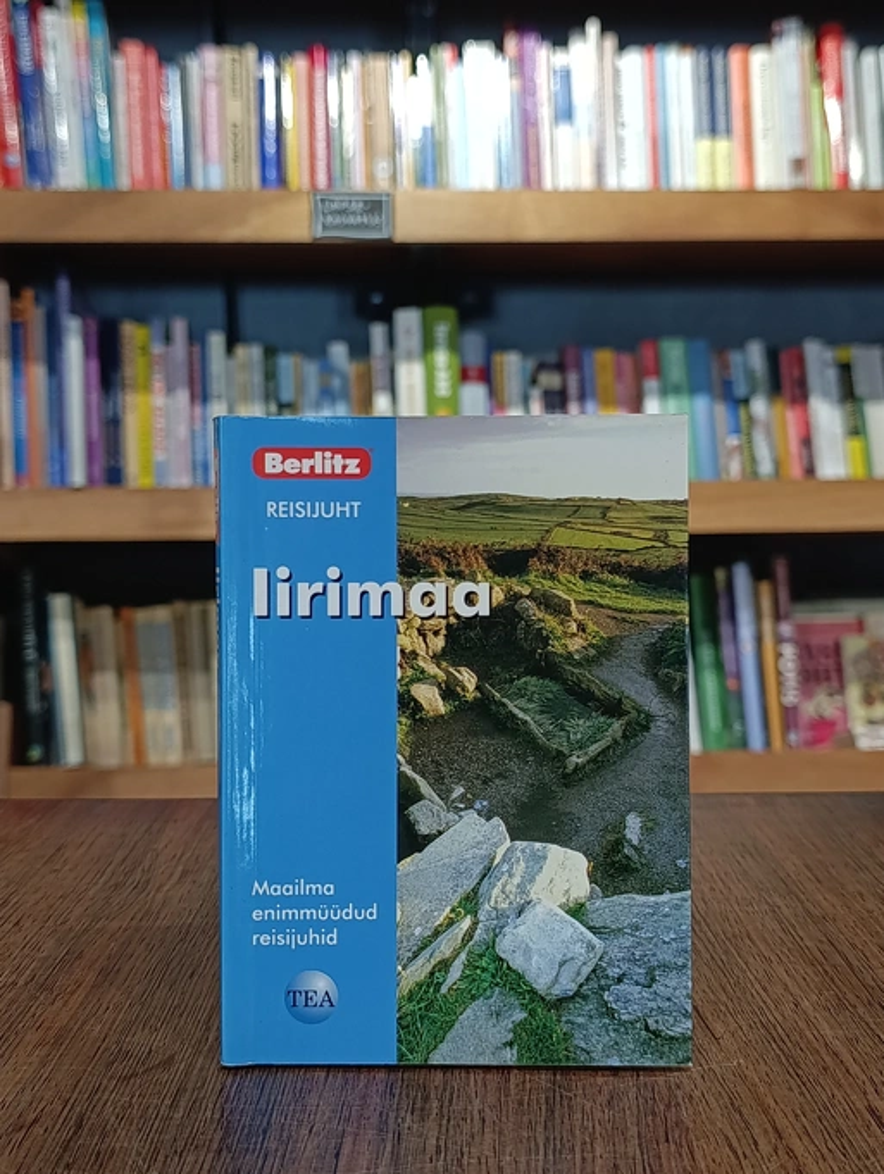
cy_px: 587
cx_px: 442
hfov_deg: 35.2
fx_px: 1392
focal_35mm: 41
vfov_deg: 45.7
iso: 414
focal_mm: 6.11
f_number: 1.65
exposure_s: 1/100
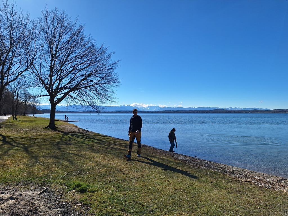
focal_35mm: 23
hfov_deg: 73.9
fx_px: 191
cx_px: 144
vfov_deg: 58.9
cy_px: 108
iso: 40
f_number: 1.8
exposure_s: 1/3953
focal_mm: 5.54
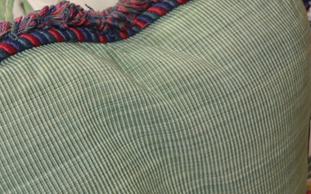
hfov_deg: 34.5
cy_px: 107
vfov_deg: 22.3
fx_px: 491
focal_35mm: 58
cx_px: 86
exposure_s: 1/100
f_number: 4
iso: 220
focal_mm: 24
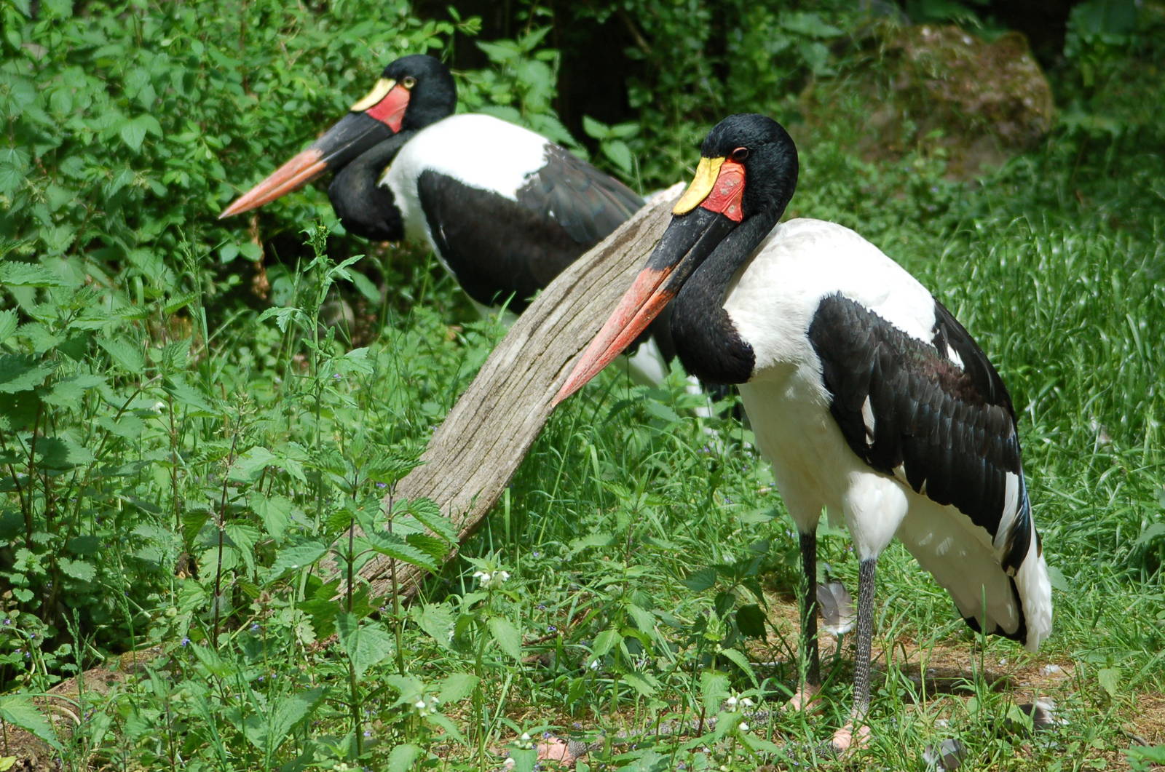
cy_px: 386
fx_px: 6542
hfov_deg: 10.2
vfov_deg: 6.8
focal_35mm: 202
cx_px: 582
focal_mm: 135
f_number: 5.6
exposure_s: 1/500
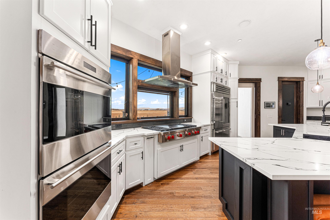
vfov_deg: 81.2
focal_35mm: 14
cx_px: 165
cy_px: 110
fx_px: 128
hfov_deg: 104.3
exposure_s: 1/8
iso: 1000
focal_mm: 14
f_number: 13
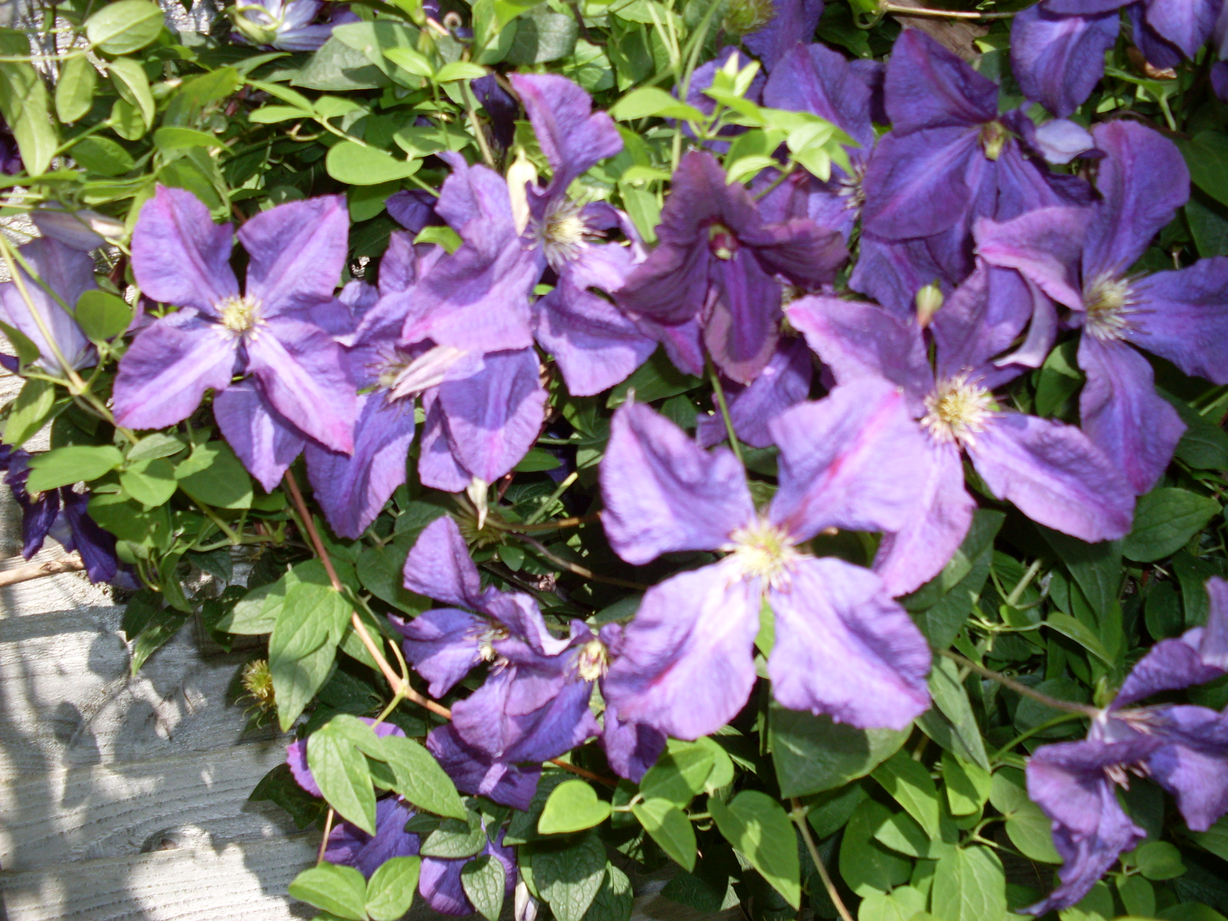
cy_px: 460
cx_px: 614
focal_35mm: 38
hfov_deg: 49.0
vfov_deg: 37.7
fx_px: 1348
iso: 80
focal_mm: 6.3
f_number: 2.8
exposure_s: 1/350
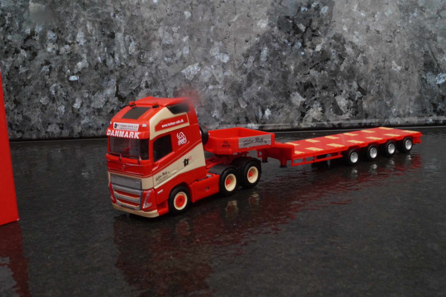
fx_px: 483
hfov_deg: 49.6
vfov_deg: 34.2
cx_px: 223
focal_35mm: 39
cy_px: 148
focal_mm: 26
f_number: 25
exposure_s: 1/60
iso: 1600
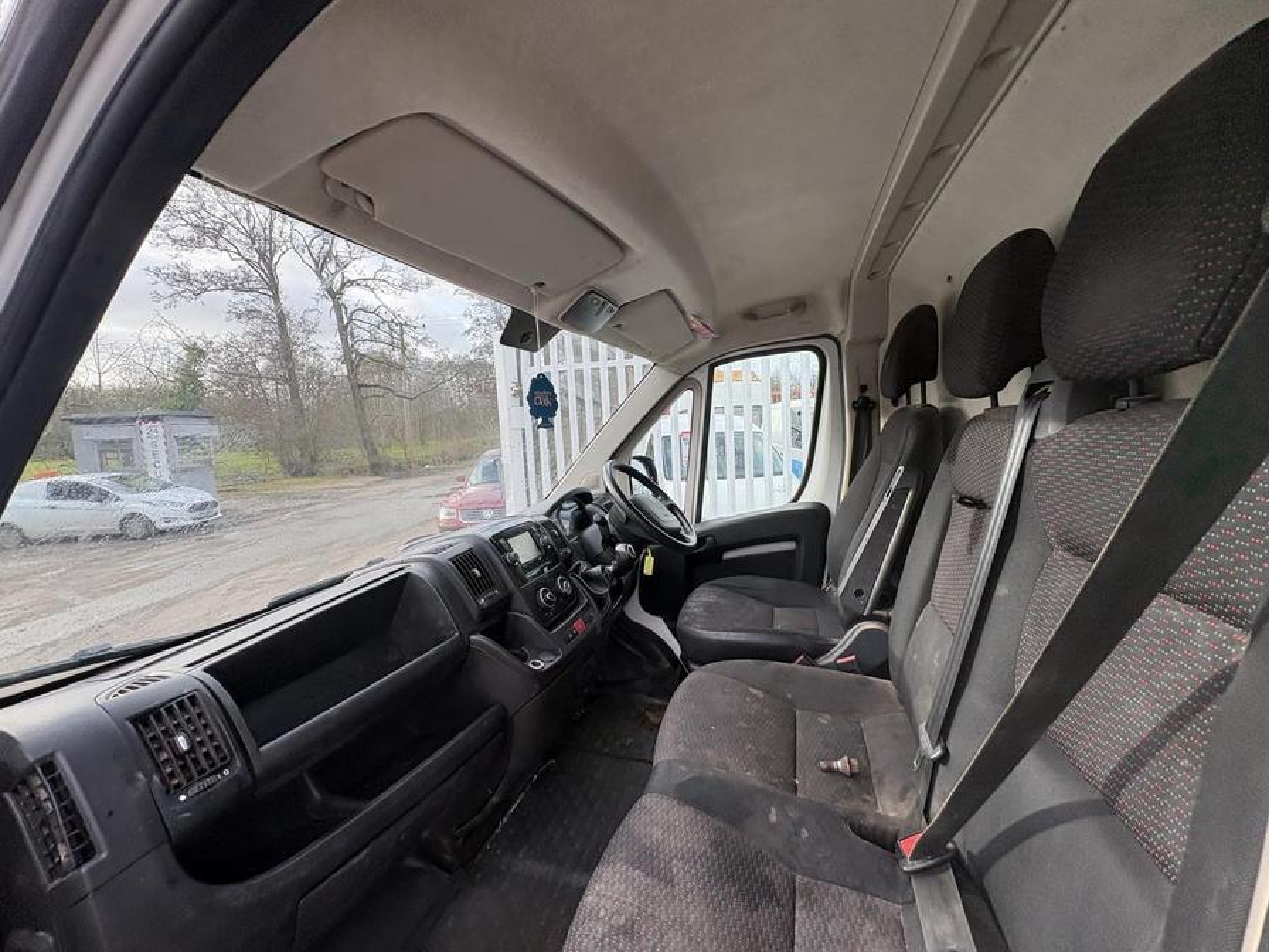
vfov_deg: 85.7
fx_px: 513
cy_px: 476
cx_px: 634
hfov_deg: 102.1
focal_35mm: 14
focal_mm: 2.22
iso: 50
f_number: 2.2
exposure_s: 1/193
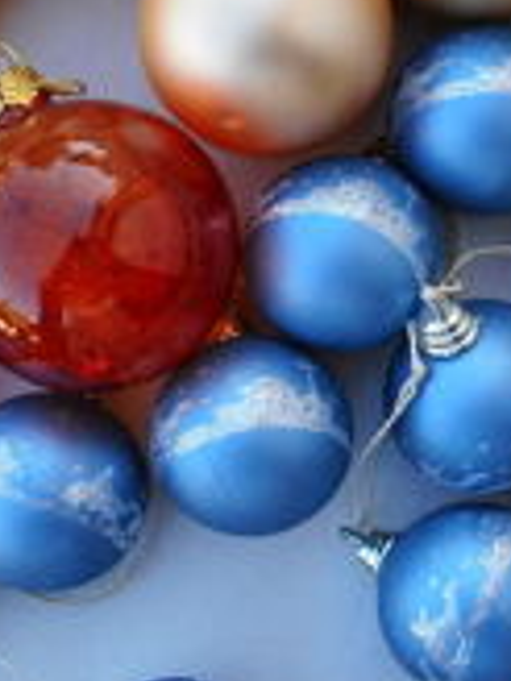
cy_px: 183
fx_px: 1673
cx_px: 511
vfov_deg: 22.8
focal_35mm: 85
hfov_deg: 17.0
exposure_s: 1/60
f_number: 4
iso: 80
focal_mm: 5.2
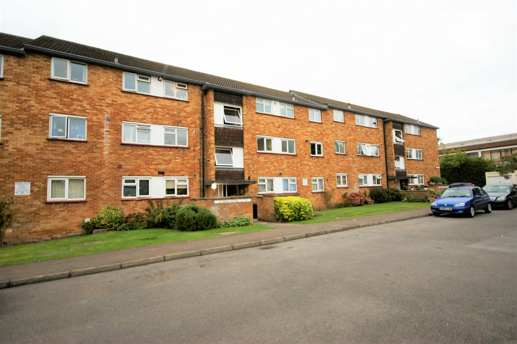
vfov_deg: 67.3
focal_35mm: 18
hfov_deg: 90.0
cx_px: 258
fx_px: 258
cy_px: 172
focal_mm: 12
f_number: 4.5
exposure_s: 1/160
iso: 250
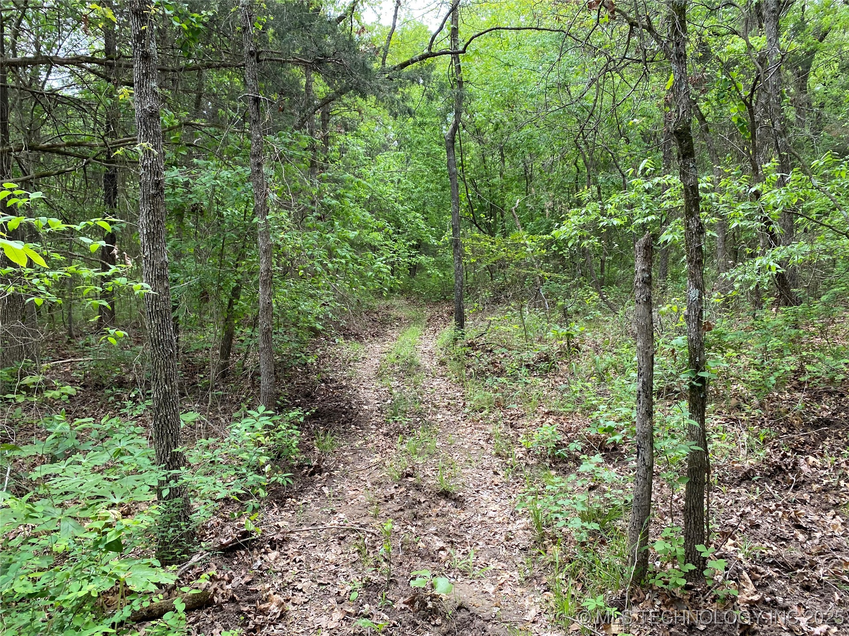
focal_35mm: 26
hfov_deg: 67.3
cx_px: 424
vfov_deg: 53.1
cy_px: 318
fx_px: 638
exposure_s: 1/191
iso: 32
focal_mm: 4.25
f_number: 1.8
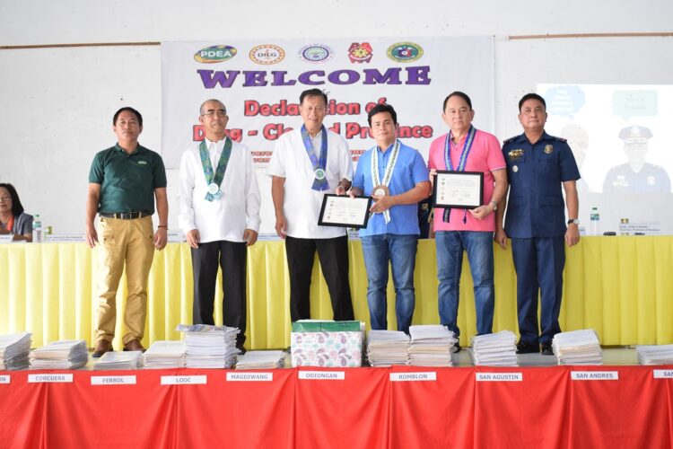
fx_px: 1065
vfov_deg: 23.8
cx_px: 336
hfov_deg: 35.1
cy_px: 224
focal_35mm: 57
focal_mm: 38
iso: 3200
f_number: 4.8
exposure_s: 1/60
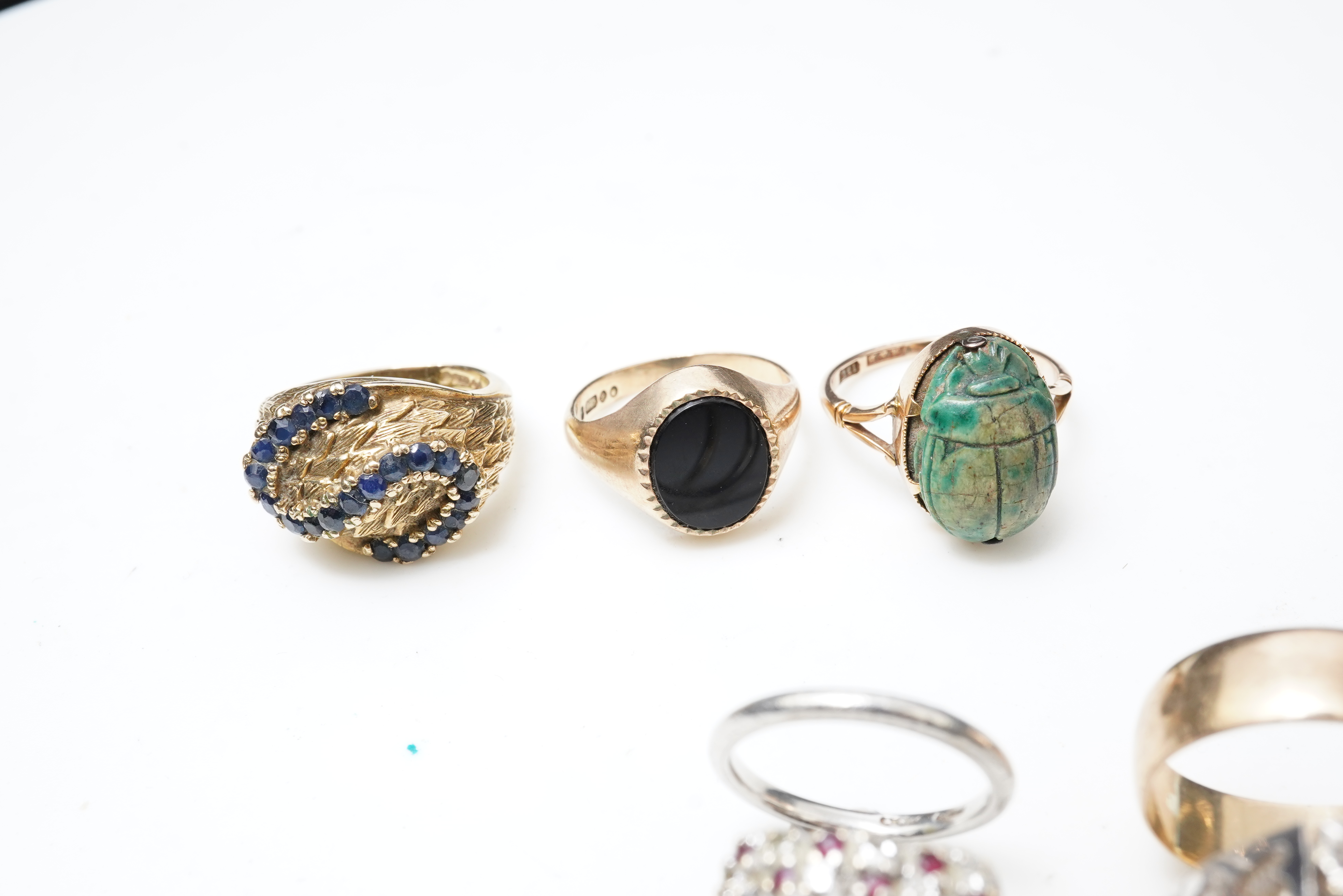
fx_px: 1679
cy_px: 448
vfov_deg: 29.9
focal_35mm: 45
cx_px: 672
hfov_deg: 43.6
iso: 800
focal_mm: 30
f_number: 18
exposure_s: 1/125
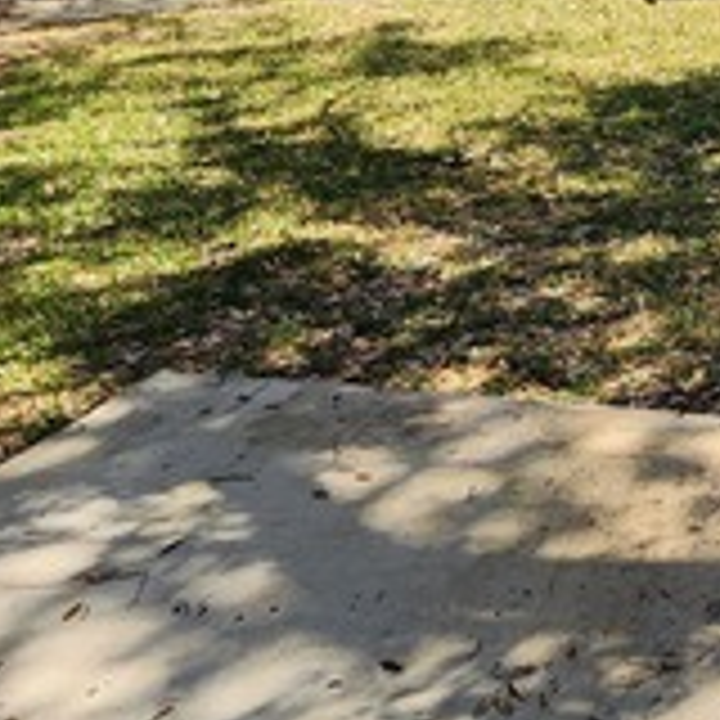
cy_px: 50
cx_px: 981
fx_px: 1082
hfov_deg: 28.6
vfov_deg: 34.4
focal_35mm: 46
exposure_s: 1/845
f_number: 2.2
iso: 50
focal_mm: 2.2
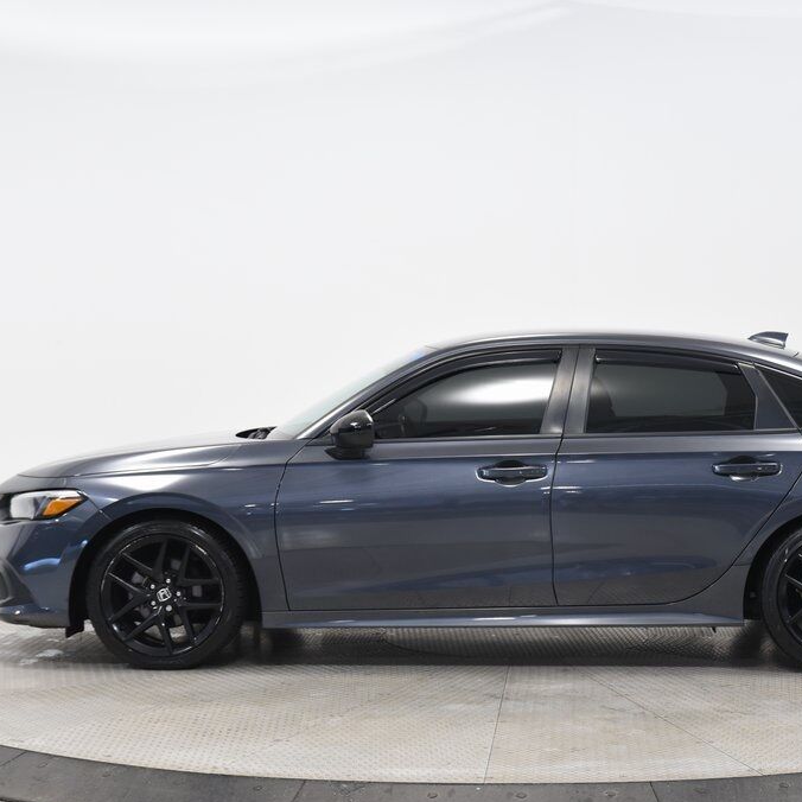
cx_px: 532
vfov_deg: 25.7
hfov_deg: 25.6
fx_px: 1756
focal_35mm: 67
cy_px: 405
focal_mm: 52
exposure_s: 1/80
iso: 1600
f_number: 4
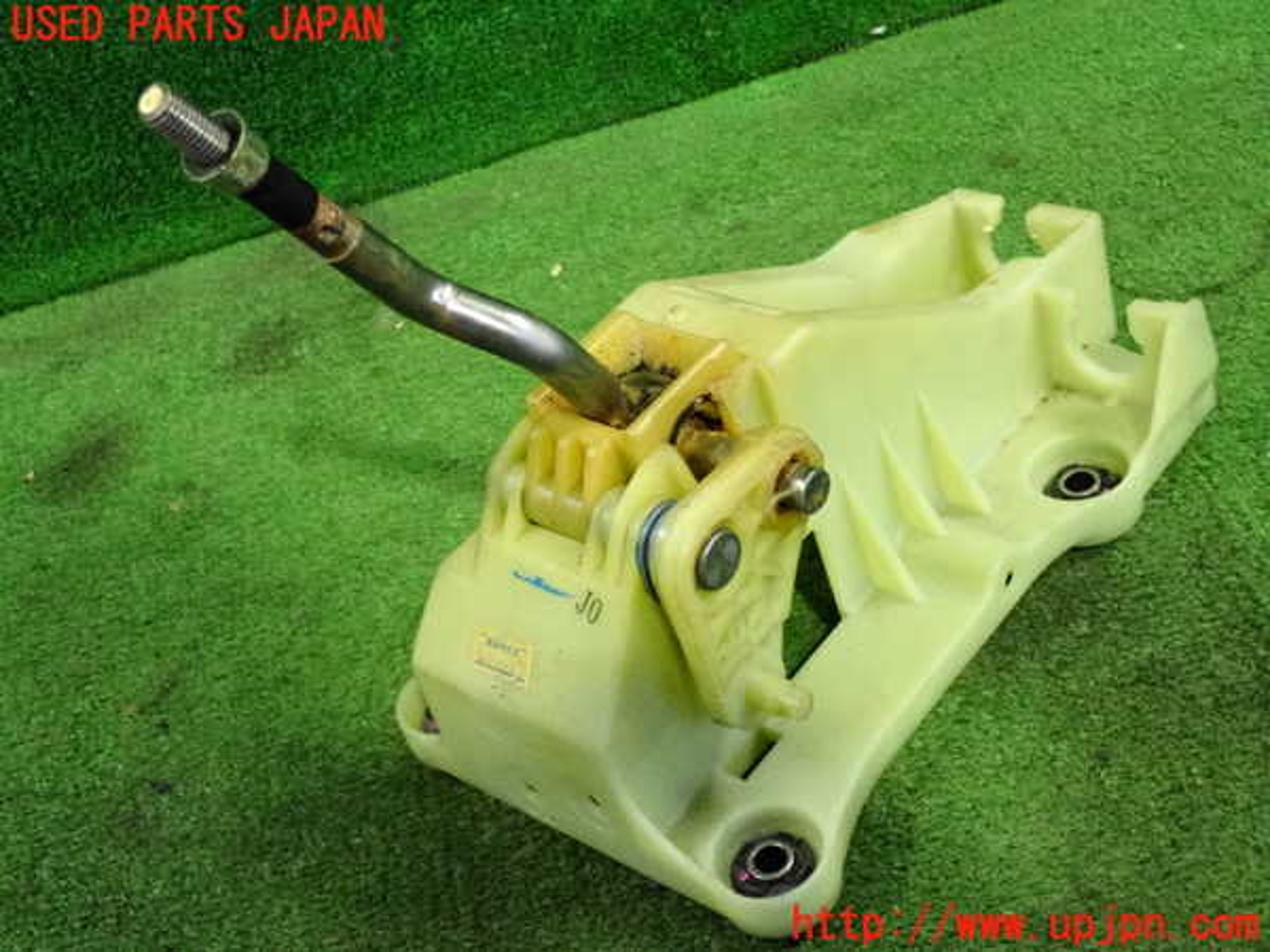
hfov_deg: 38.2
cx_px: 635
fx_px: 1834
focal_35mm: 50
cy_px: 476
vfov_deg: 29.1
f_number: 3.2
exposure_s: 1/125
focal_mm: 9.01
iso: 2500
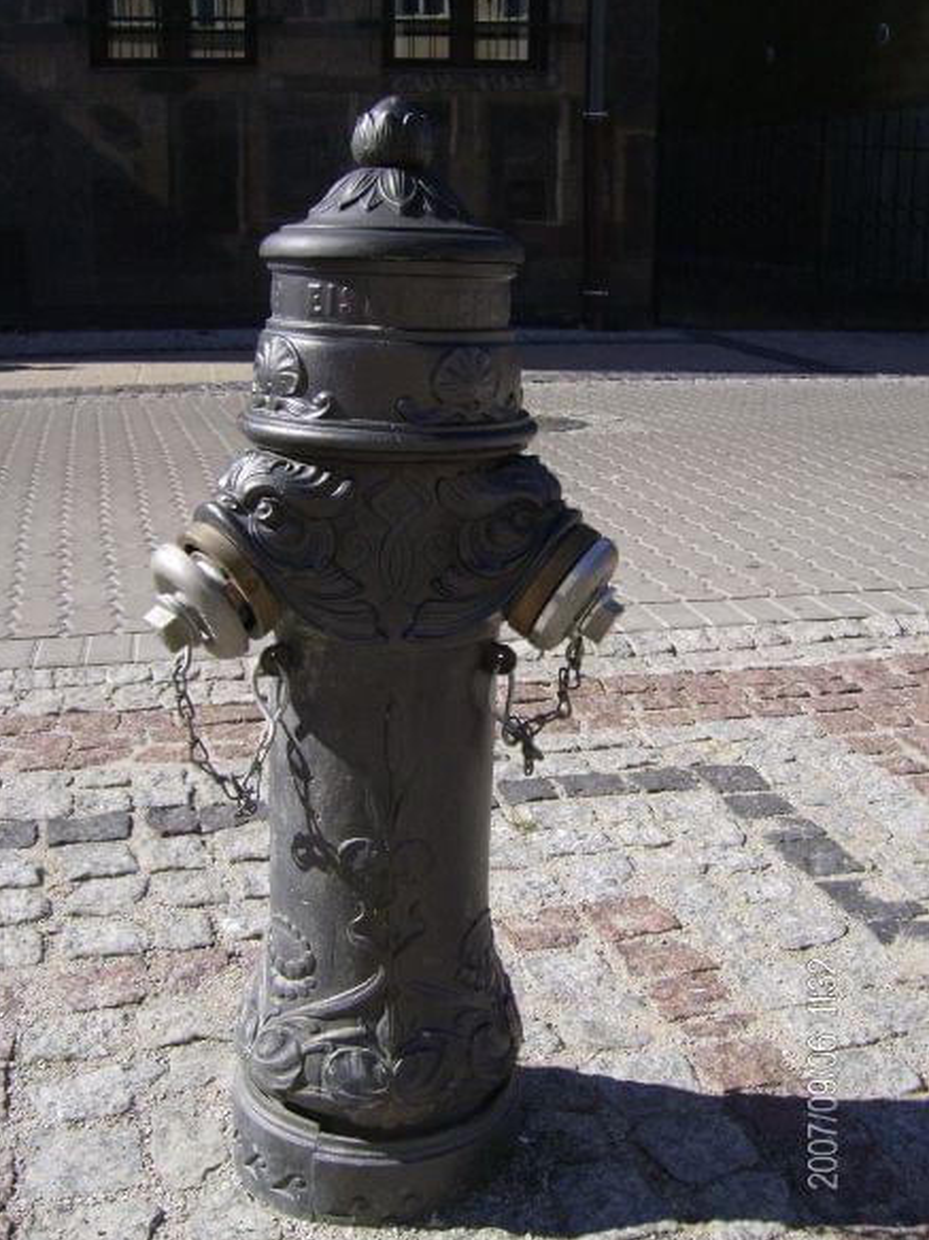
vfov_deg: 47.9
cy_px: 627
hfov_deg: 36.8
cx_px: 456
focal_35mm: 39
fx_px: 1396
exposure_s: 1/688
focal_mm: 6.4
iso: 100
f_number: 4.8
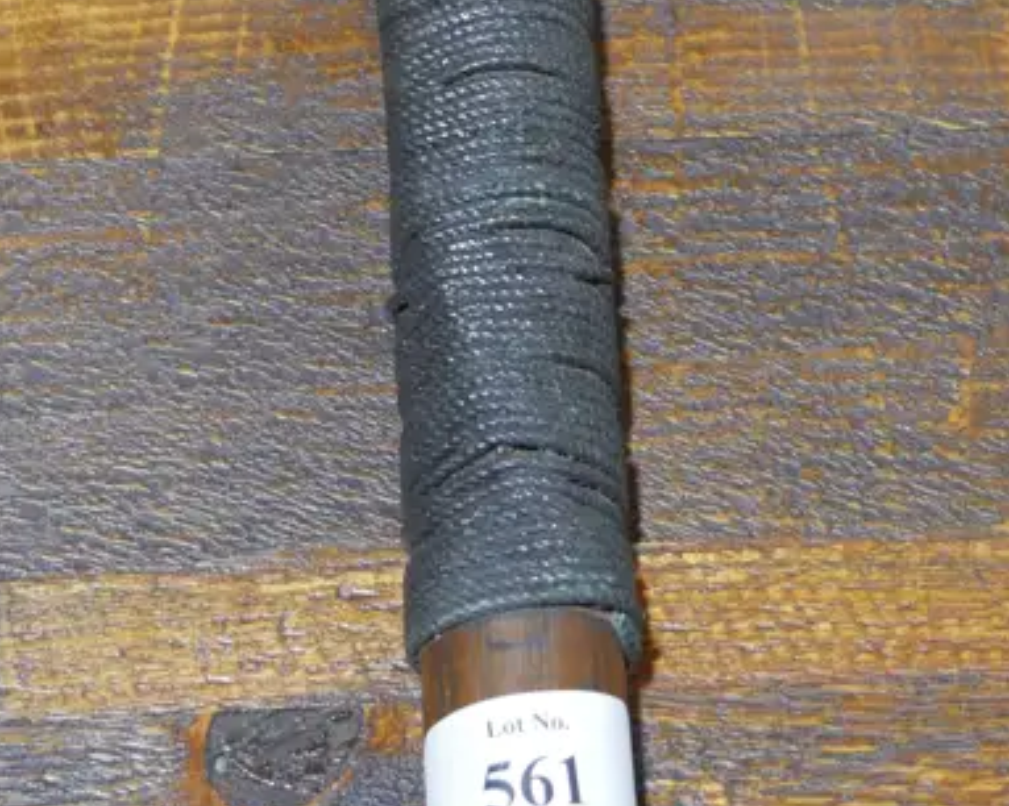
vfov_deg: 13.1
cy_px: -105
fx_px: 3432
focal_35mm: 115
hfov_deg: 16.7
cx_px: 465
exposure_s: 1/60
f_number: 4.7
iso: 640
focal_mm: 22
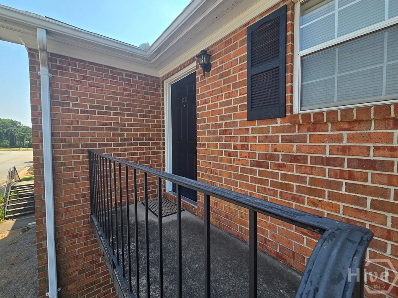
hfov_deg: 102.0
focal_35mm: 14
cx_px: 191
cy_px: 148
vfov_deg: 85.7
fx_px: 161
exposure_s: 1/937
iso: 50
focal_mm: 2.2
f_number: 2.2
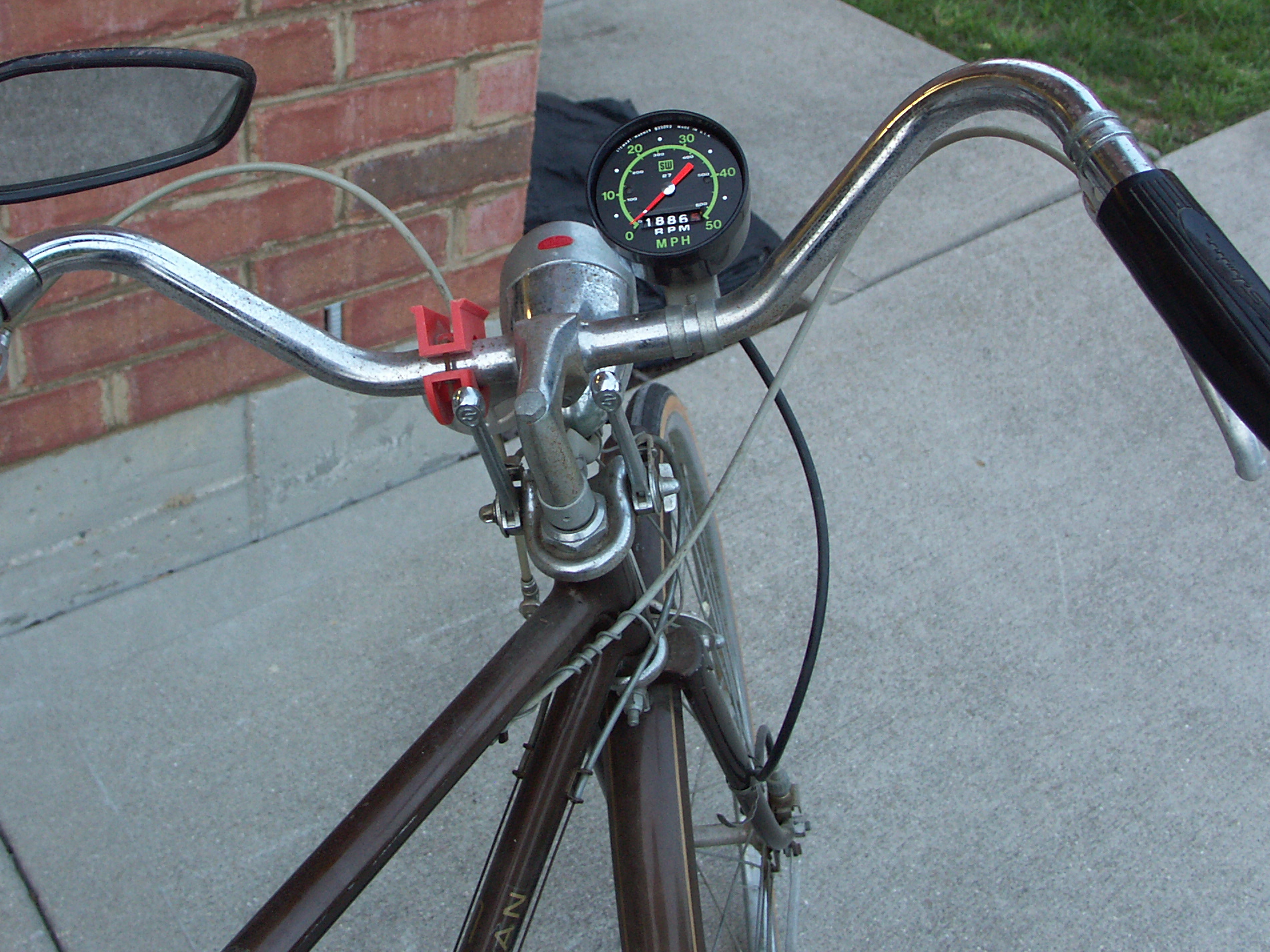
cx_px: 571
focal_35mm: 39
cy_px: 360
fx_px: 1431
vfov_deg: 36.6
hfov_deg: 47.8
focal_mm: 7.48
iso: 100
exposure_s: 1/20
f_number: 2.8
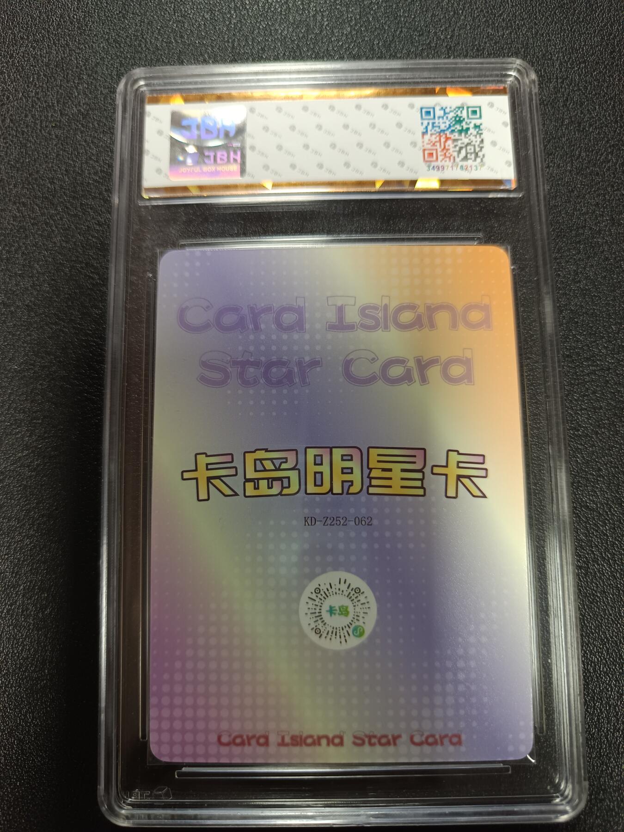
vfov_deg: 71.6
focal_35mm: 24
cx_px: 312
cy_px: 416
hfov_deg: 56.8
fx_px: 577
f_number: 1.7
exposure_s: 1/50
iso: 643
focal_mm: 5.31
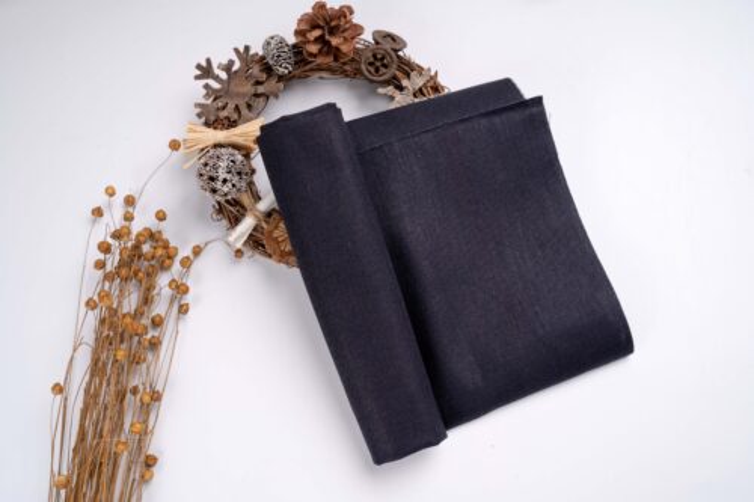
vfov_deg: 34.2
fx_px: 817
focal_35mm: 39
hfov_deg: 49.6
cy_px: 251
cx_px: 377
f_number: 16
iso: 100
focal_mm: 39
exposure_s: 1/125
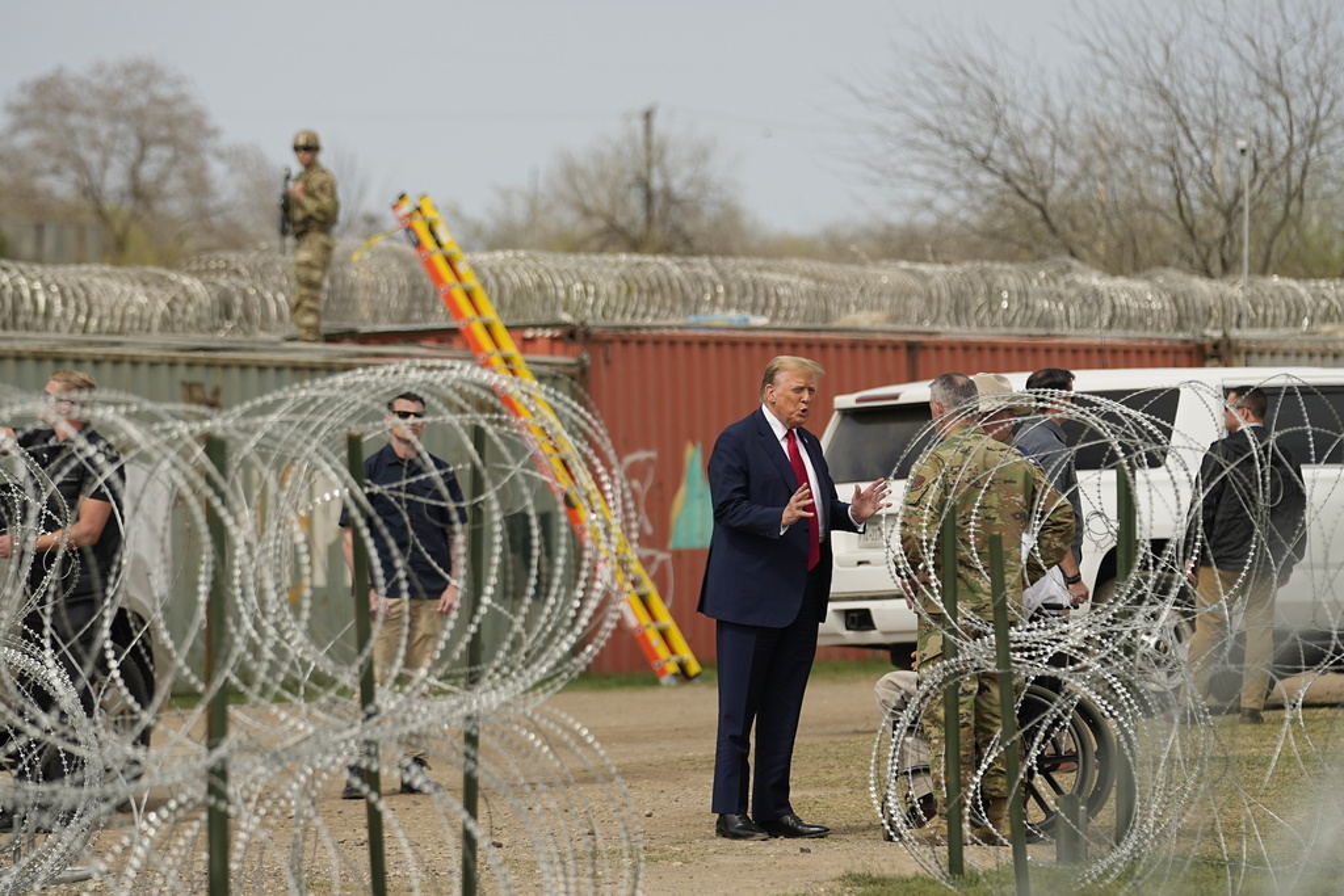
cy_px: 448
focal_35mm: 246
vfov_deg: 5.6
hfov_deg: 8.4
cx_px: 672
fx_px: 9185
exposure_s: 1/2500
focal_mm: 164
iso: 160
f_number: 3.5
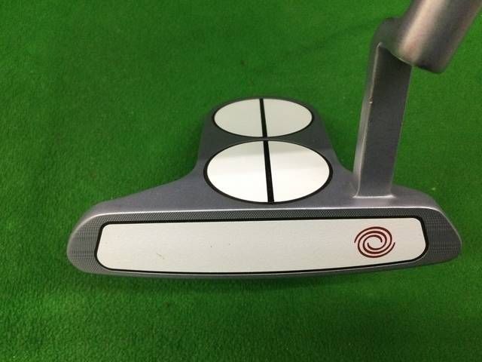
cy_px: 181
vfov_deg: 45.4
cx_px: 241
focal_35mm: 31
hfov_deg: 58.4
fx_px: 432
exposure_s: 1/30
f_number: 2.4
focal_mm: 3.3
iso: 64
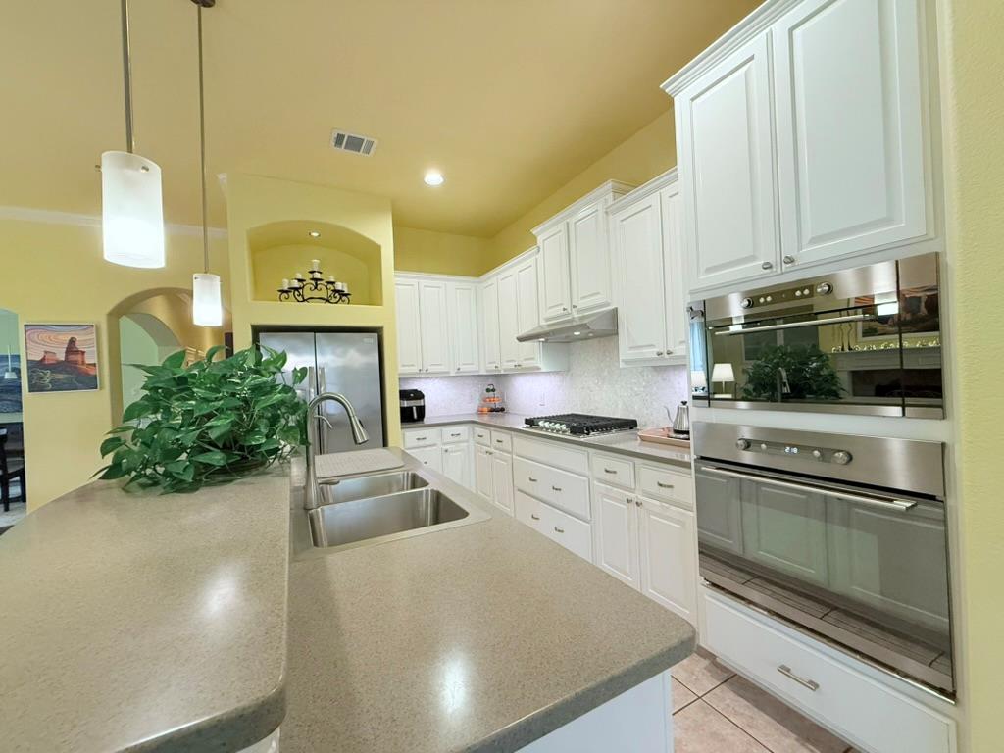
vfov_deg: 85.7
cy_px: 376
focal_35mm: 14
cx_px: 502
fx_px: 406
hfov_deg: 102.1
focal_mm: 2.22
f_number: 2.2
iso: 320
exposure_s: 1/75
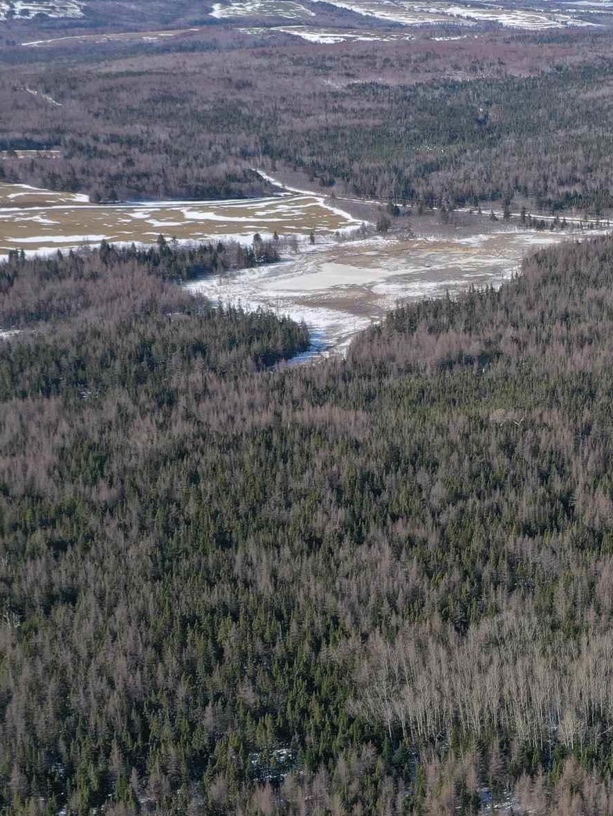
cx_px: 780
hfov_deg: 19.5
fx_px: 1653
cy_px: 609
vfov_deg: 27.4
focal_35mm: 70
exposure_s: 1/50
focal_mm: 10.26
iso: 100
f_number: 5.6
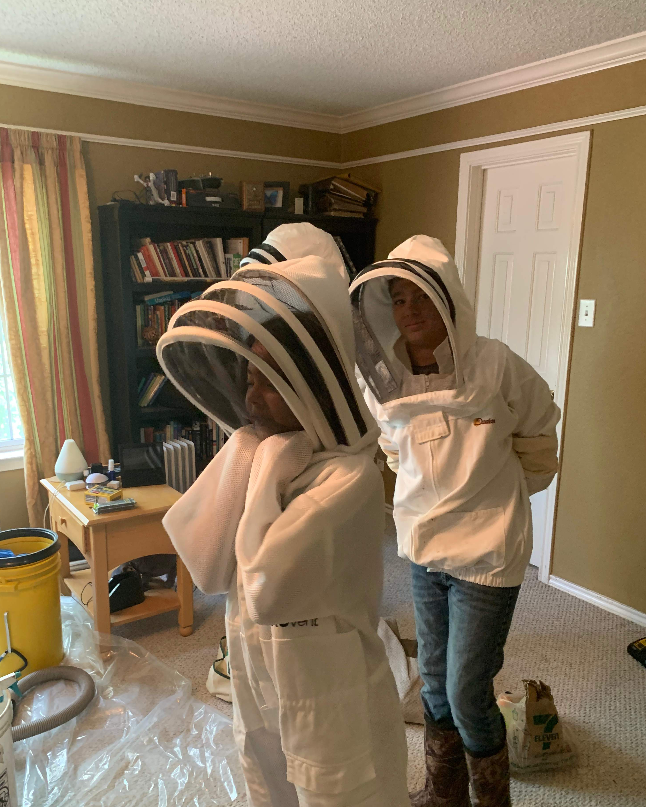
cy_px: 434
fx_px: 669
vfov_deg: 62.1
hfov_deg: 51.5
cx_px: 325
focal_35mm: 28
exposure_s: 1/40
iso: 400
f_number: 1.8
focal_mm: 4.25
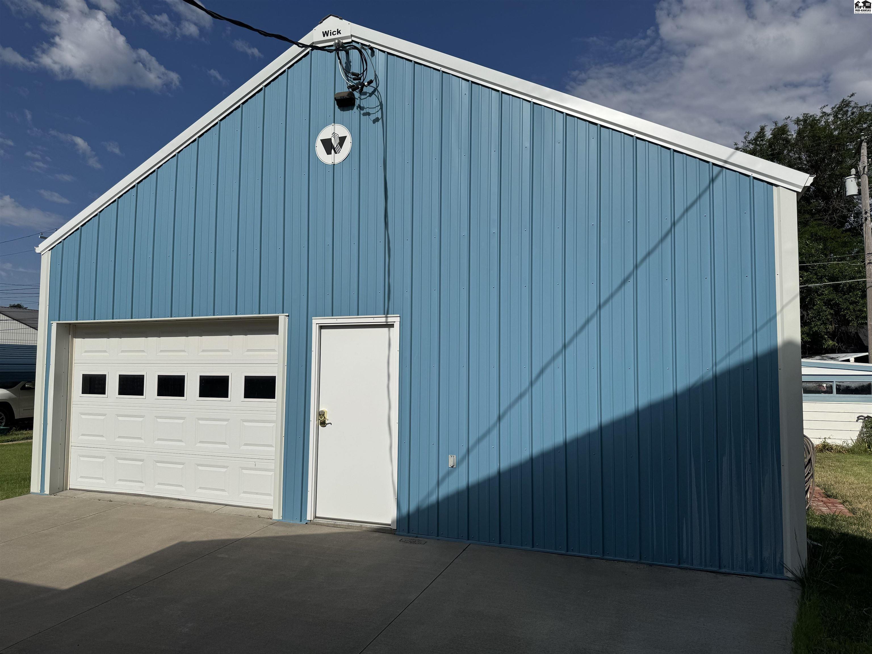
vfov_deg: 56.8
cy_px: 327
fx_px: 605
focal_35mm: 24
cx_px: 436
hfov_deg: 71.6
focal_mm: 6.76
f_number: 1.78
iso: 80
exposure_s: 1/12346
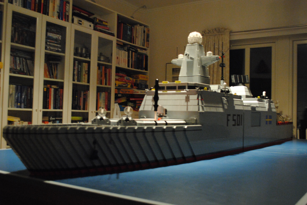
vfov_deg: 34.3
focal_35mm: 39
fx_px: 333
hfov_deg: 49.5
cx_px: 154
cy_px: 102
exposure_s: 1/15
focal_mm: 26
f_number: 4.2
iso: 1600
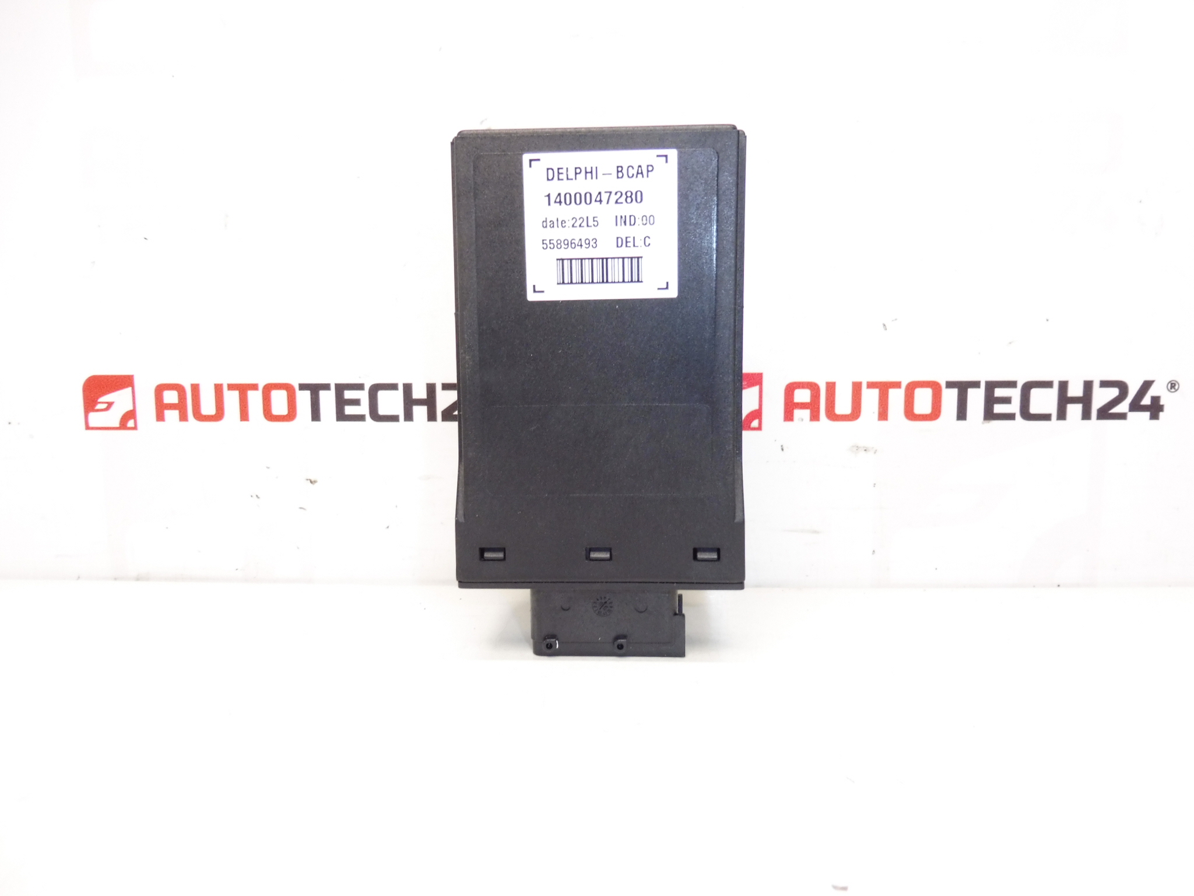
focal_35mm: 24
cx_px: 597
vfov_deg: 56.8
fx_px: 828
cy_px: 448
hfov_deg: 71.6
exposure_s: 1/60
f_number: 3.5
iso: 200
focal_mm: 4.3
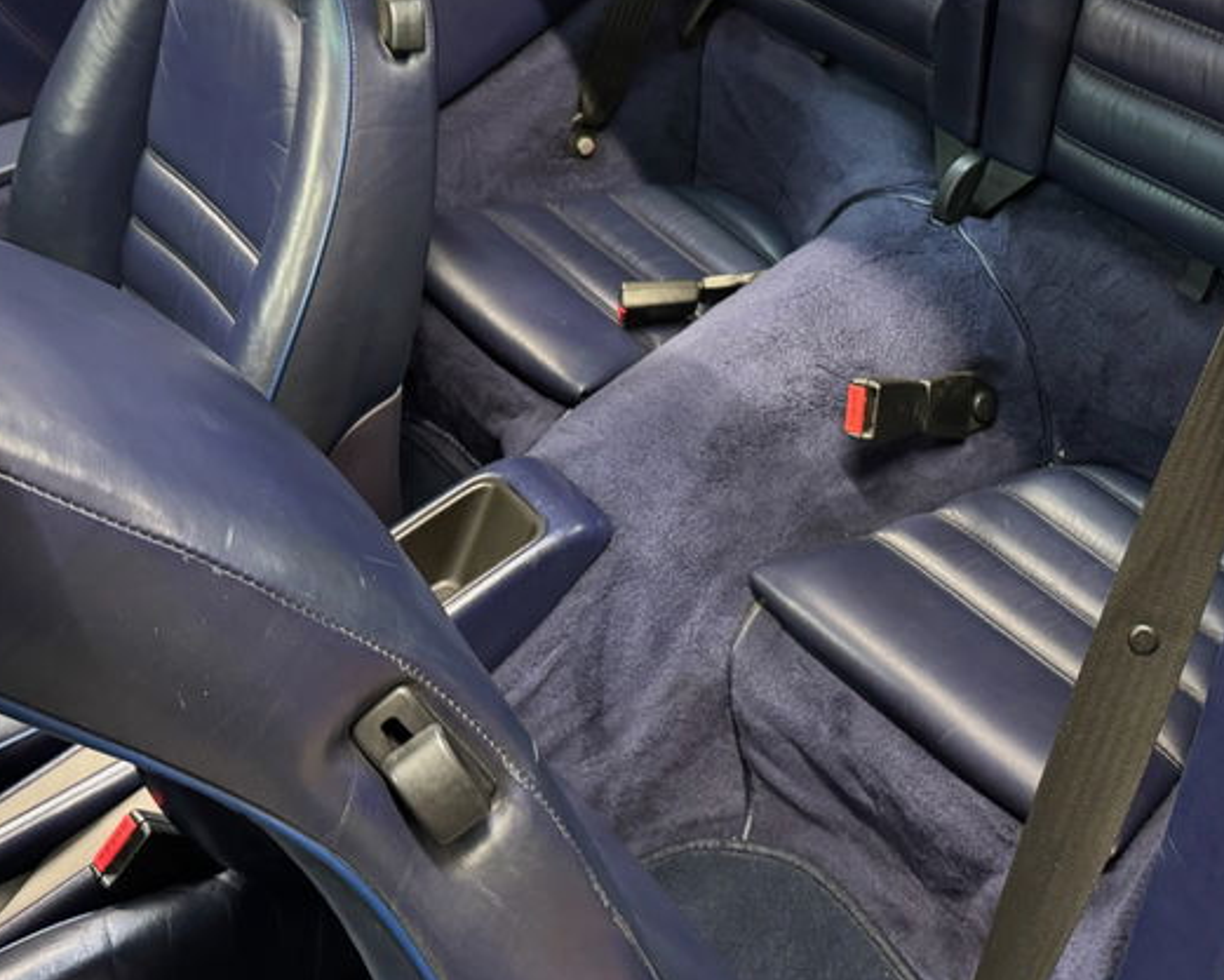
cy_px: 251
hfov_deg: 39.8
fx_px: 1667
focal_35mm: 46
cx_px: 829
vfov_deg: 32.2
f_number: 1.78
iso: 640
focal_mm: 6.76
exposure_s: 1/33
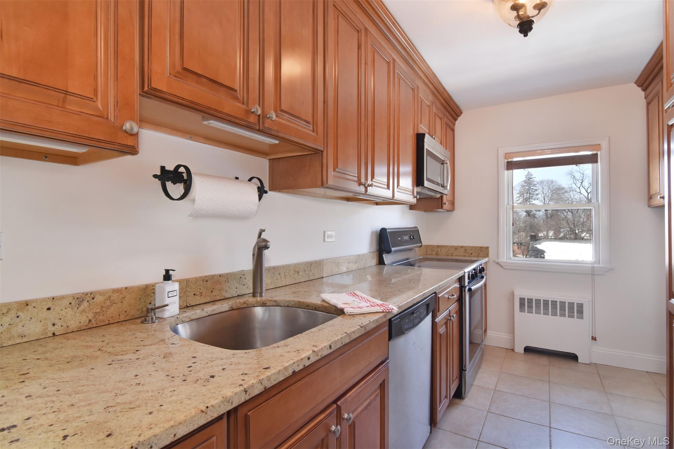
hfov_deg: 95.0
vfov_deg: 72.0
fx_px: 309
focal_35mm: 16
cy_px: 224
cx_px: 337
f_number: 11
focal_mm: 11
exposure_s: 1/40
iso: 640
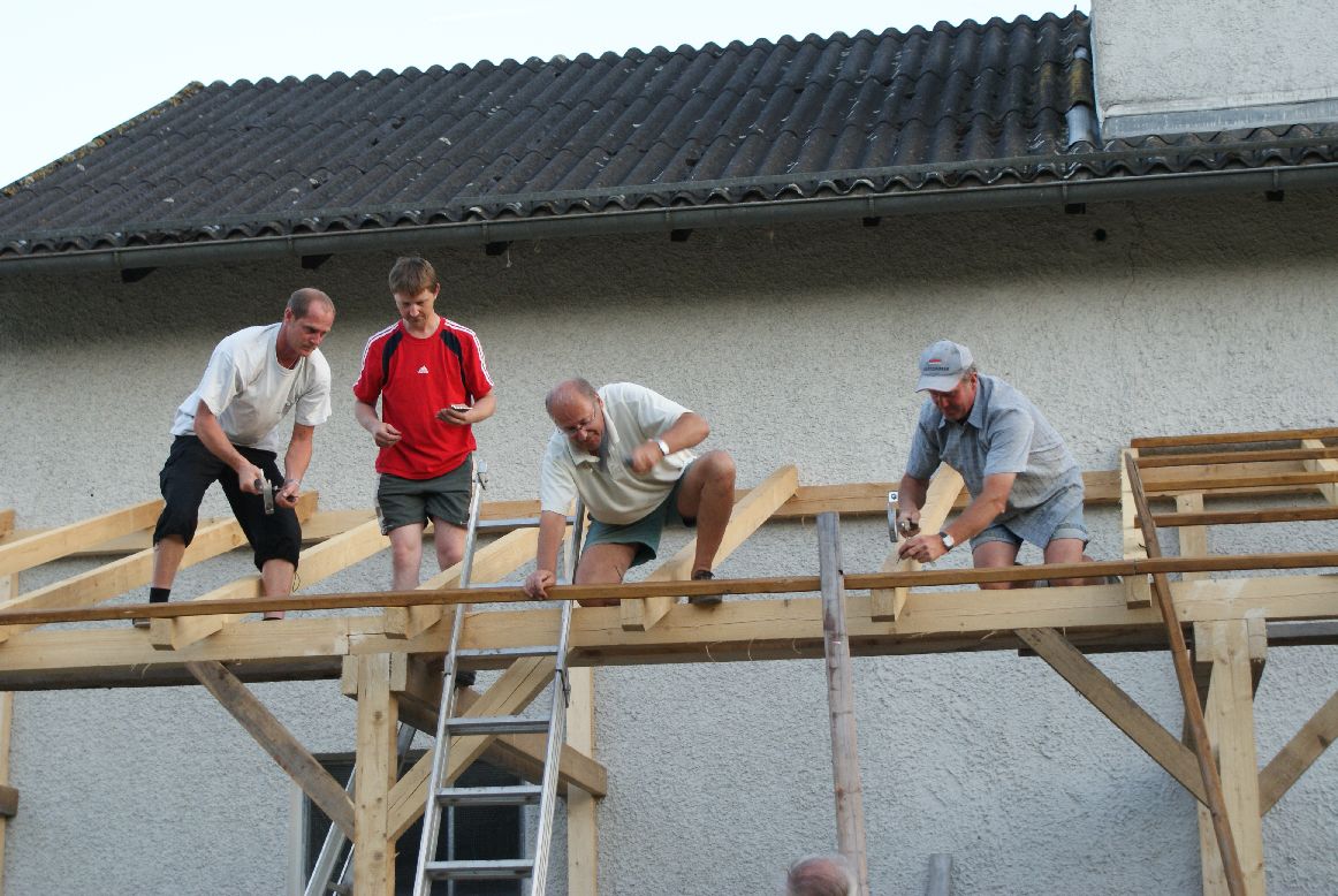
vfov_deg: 20.2
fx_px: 2512
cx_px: 669
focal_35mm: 68
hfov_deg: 29.8
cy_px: 448
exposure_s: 1/80
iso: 400
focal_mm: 45
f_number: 5.6
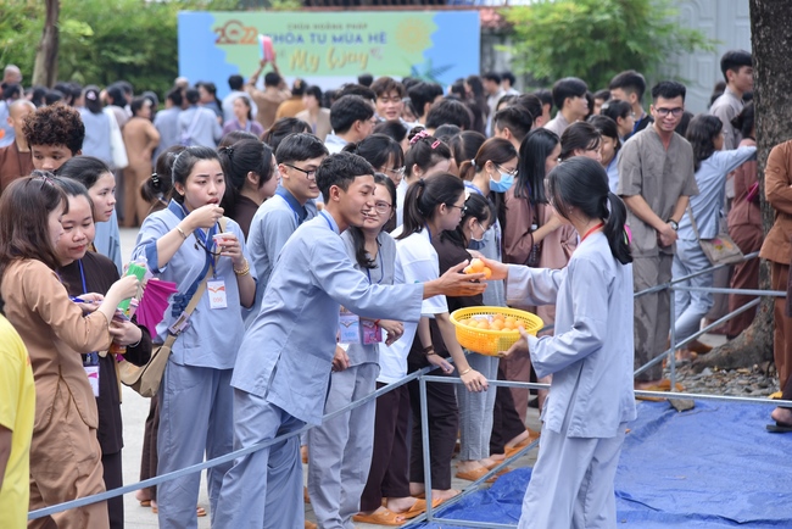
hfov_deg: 18.3
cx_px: 396
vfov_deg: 12.2
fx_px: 2465
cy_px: 264
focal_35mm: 112
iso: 100
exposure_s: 1/125
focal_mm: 112
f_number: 4.5
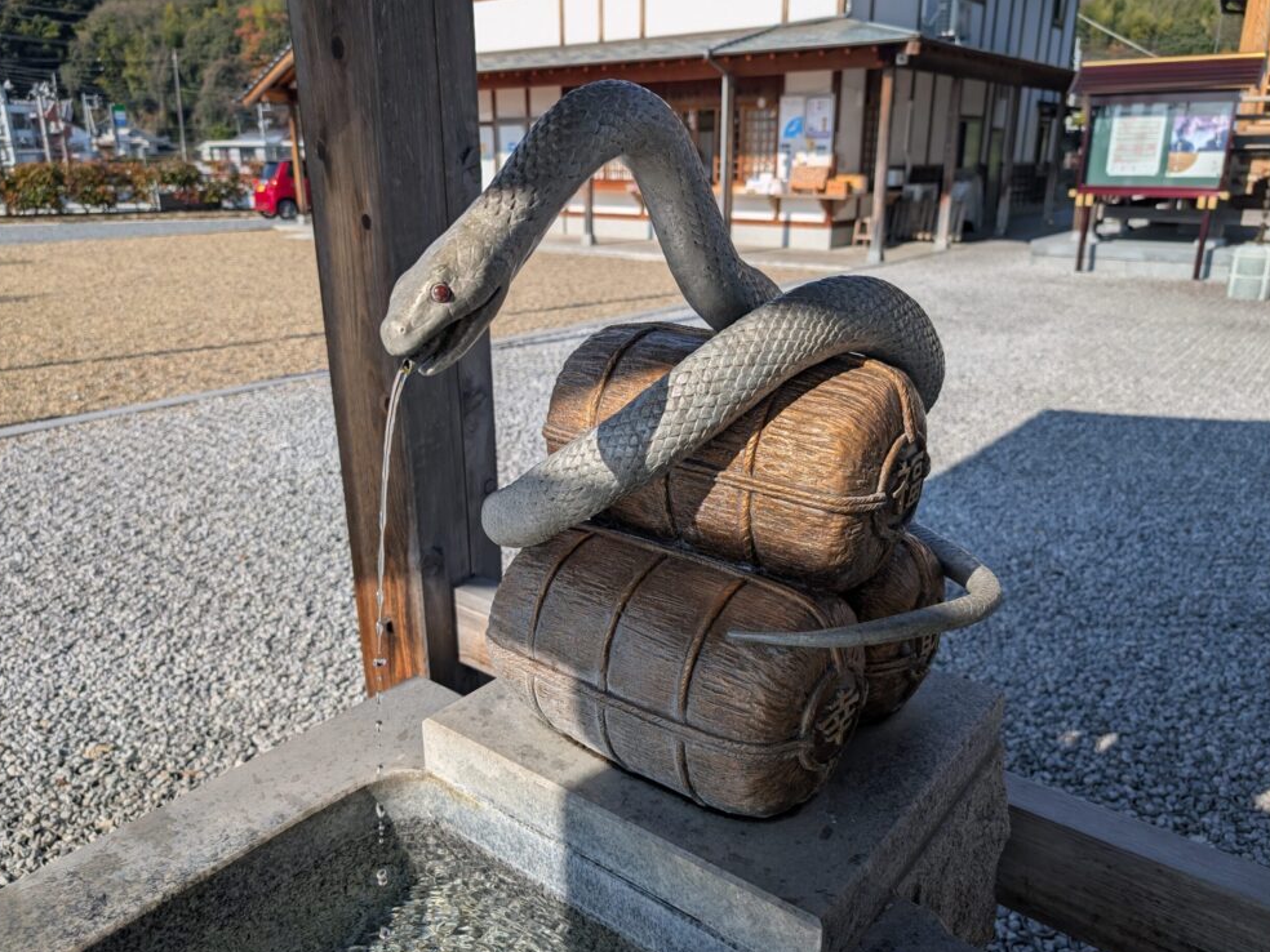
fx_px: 917
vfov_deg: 54.9
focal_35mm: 25
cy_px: 495
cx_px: 621
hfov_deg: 69.4
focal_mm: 6.9
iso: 21
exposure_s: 1/1653
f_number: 1.68
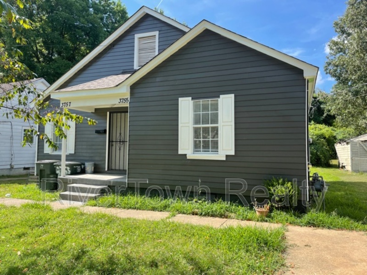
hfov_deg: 67.3
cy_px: 138
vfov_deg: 53.1
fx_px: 276
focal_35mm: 26
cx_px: 184
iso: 32
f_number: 1.6
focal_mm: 4.2
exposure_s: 1/1014
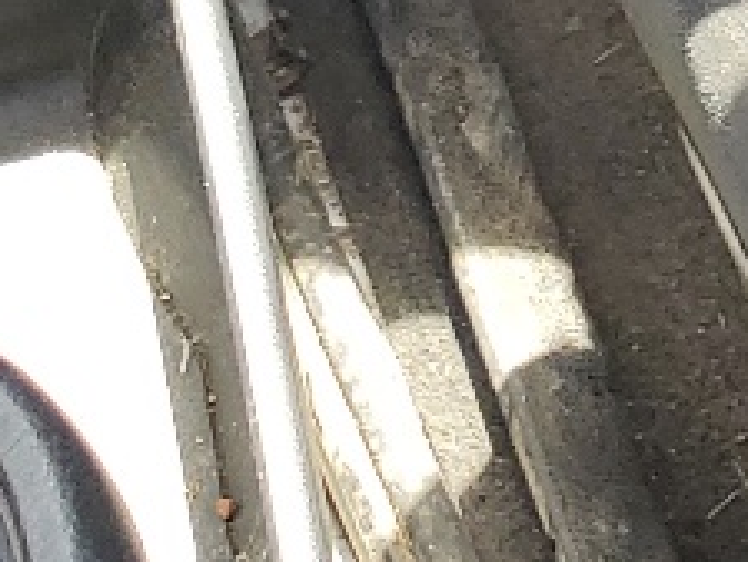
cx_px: 1858
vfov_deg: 7.0
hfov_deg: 9.4
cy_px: -1264
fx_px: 4000
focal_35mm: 185
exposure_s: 1/238
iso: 50
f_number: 1.5
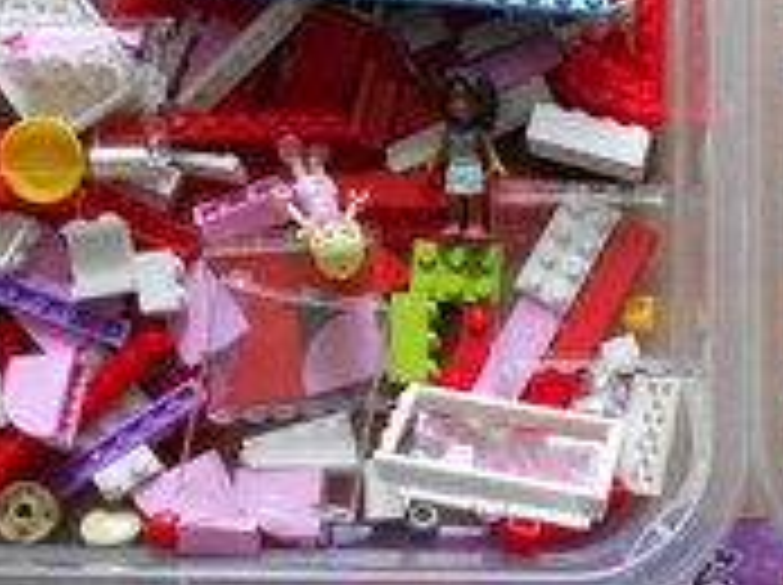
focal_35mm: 67
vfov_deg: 21.7
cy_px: 432
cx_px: 702
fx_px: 1513
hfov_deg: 27.9
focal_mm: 4.6
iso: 400
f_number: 3.2
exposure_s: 1/25
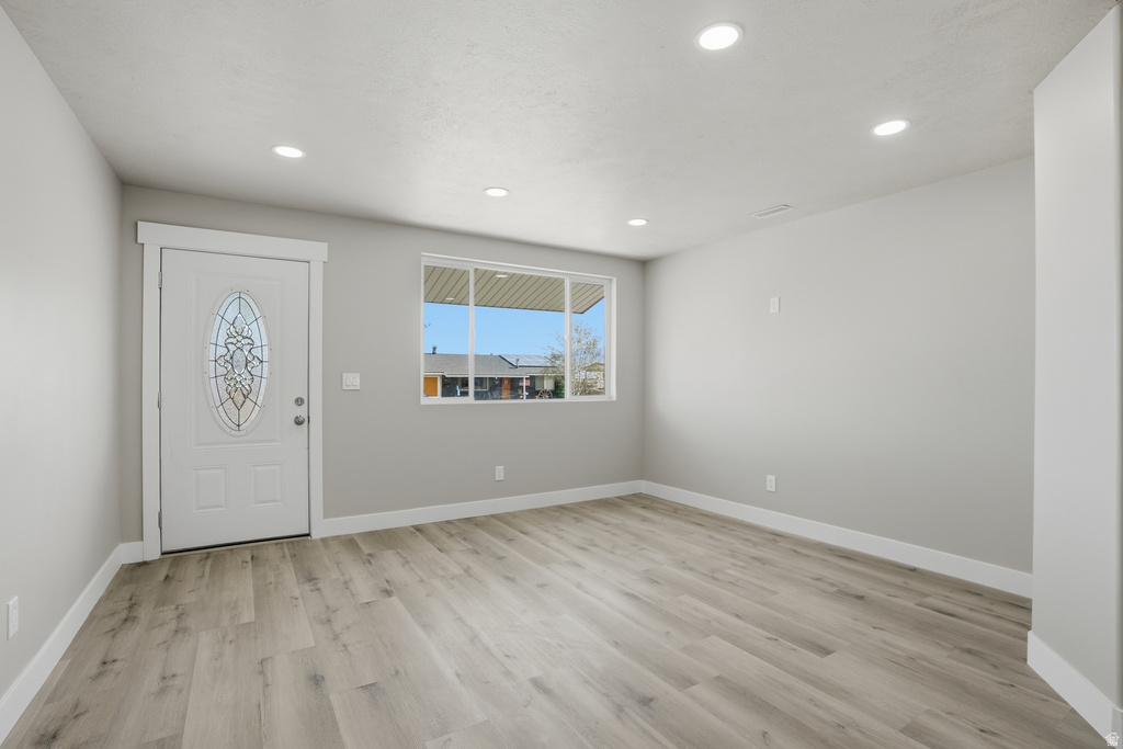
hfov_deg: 96.7
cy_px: 374
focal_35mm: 16
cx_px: 562
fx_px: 499
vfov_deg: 73.8
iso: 250
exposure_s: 1/640
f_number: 9
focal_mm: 16
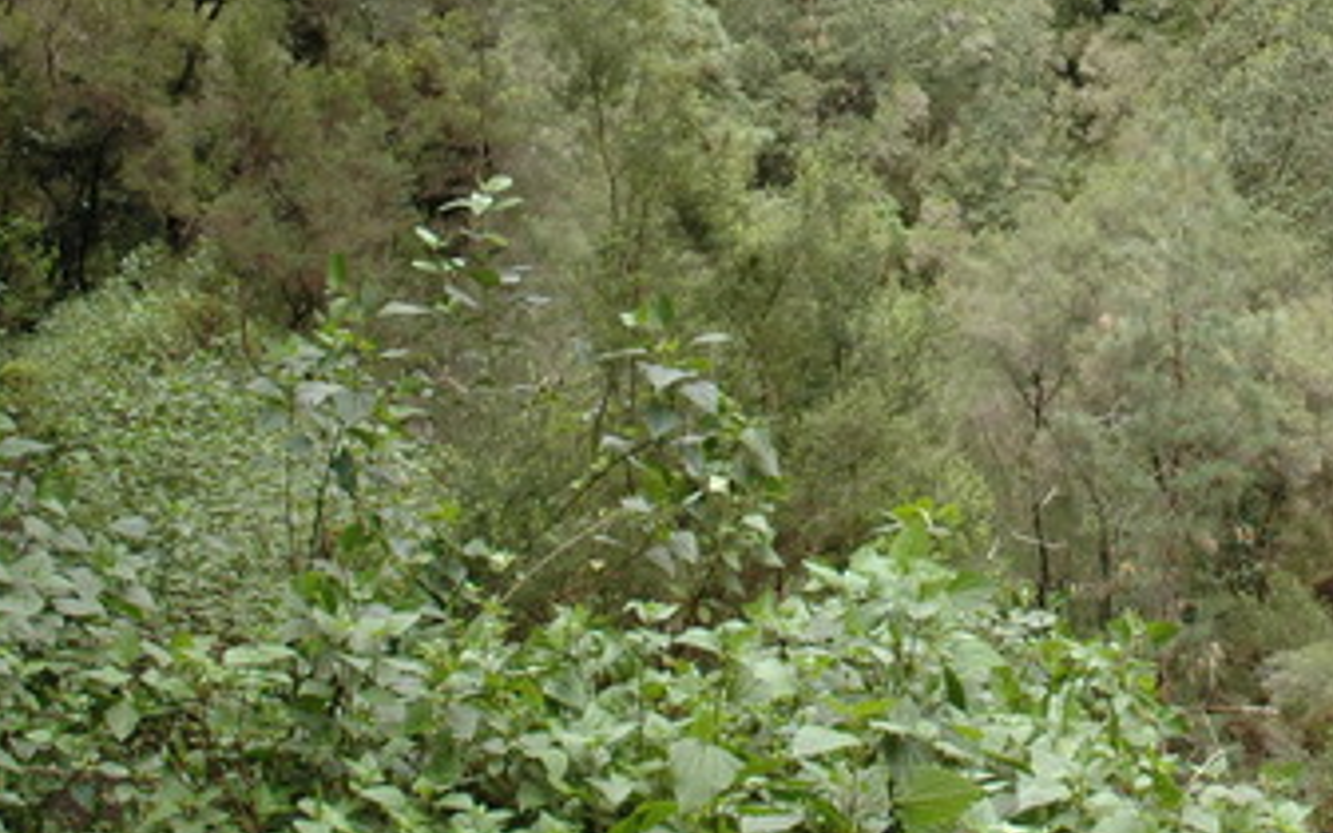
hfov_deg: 33.9
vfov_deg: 21.7
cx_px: 988
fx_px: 2143
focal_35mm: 59
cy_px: 157
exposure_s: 1/125
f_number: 5.6
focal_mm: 18
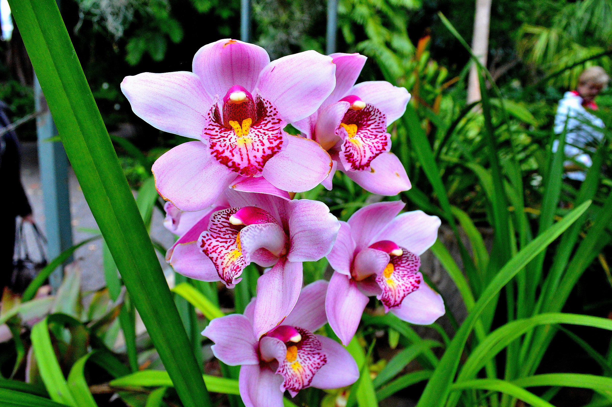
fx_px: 459
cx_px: 306
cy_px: 204
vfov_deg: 47.8
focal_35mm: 27
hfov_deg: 67.4
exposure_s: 1/500
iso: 1600
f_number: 8
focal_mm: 18
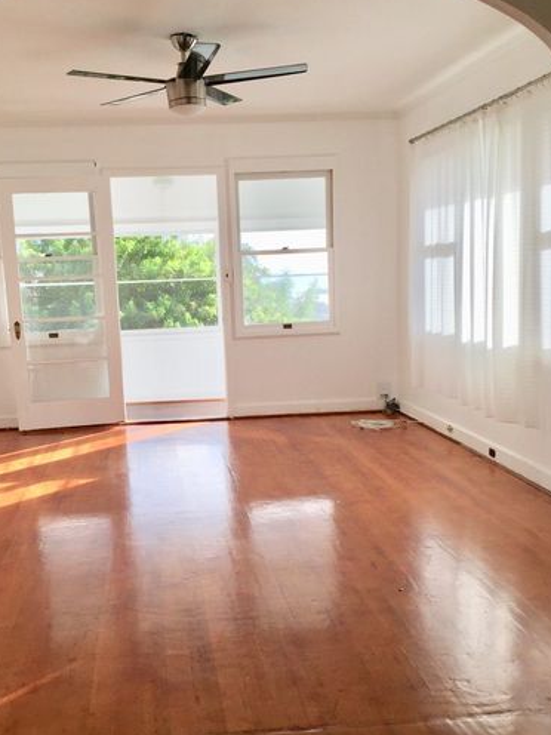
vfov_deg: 47.7
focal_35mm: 39
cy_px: 426
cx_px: 219
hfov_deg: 36.7
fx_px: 828
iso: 32
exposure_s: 1/416
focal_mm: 4.15
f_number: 2.2
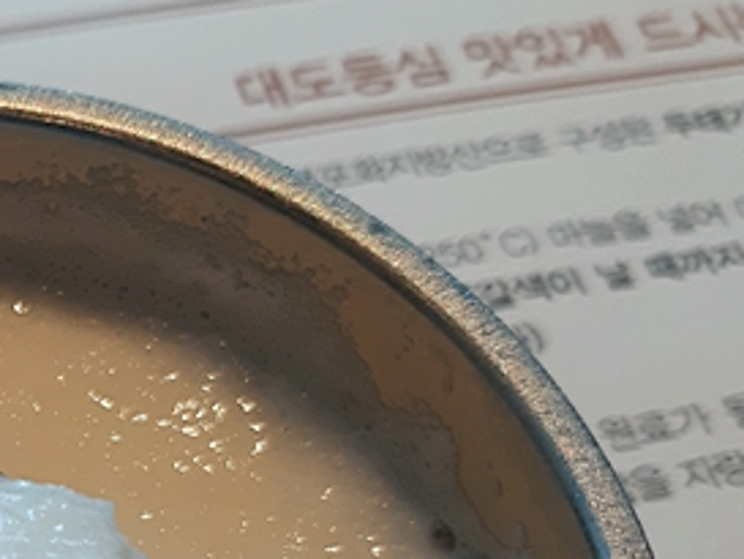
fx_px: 1914
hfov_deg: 20.1
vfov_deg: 16.0
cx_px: -229
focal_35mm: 89
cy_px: 648
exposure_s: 1/100
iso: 100
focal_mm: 3.93
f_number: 1.7
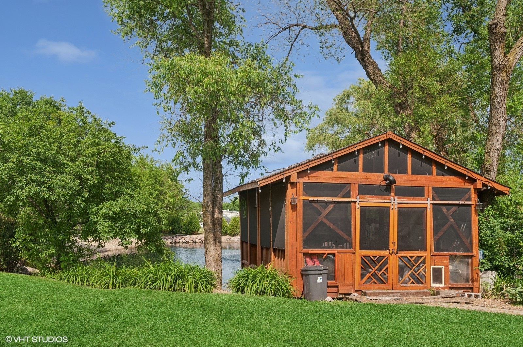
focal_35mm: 29
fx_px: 421
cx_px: 262
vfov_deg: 44.9
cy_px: 174
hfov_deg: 63.7
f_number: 8
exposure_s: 1/250
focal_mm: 29
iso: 200
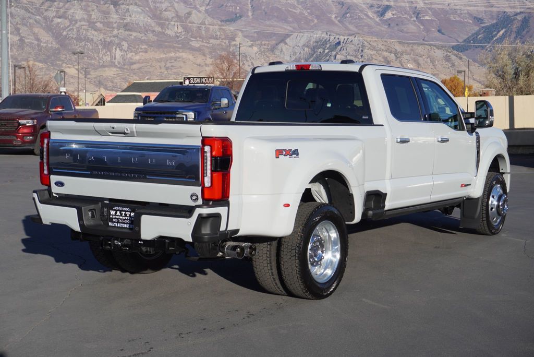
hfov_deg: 35.0
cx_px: 267
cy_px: 178
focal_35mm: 57
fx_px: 846
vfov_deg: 23.8
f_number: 8
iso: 100
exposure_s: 1/320
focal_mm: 38
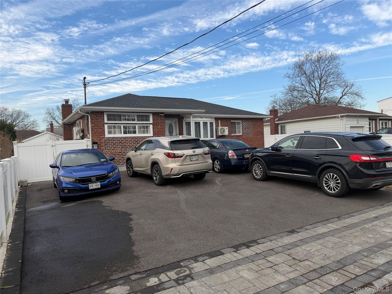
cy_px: 147
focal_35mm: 24
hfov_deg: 71.6
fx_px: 272
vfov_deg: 56.8
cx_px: 196
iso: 80
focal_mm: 6.76
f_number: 1.78
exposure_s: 1/2445
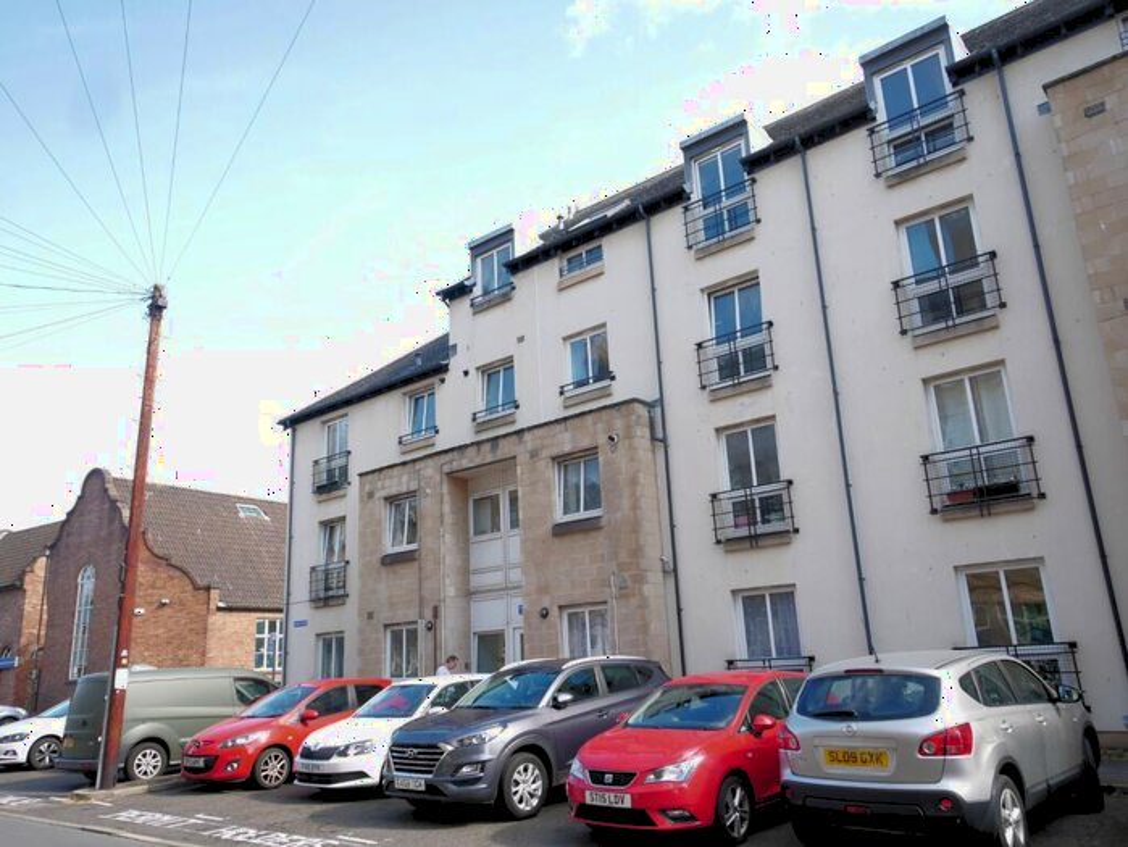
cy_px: 424
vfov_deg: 49.8
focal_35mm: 28
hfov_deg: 63.4
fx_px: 913
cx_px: 564
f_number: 4.5
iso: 200
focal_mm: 14
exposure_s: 1/160
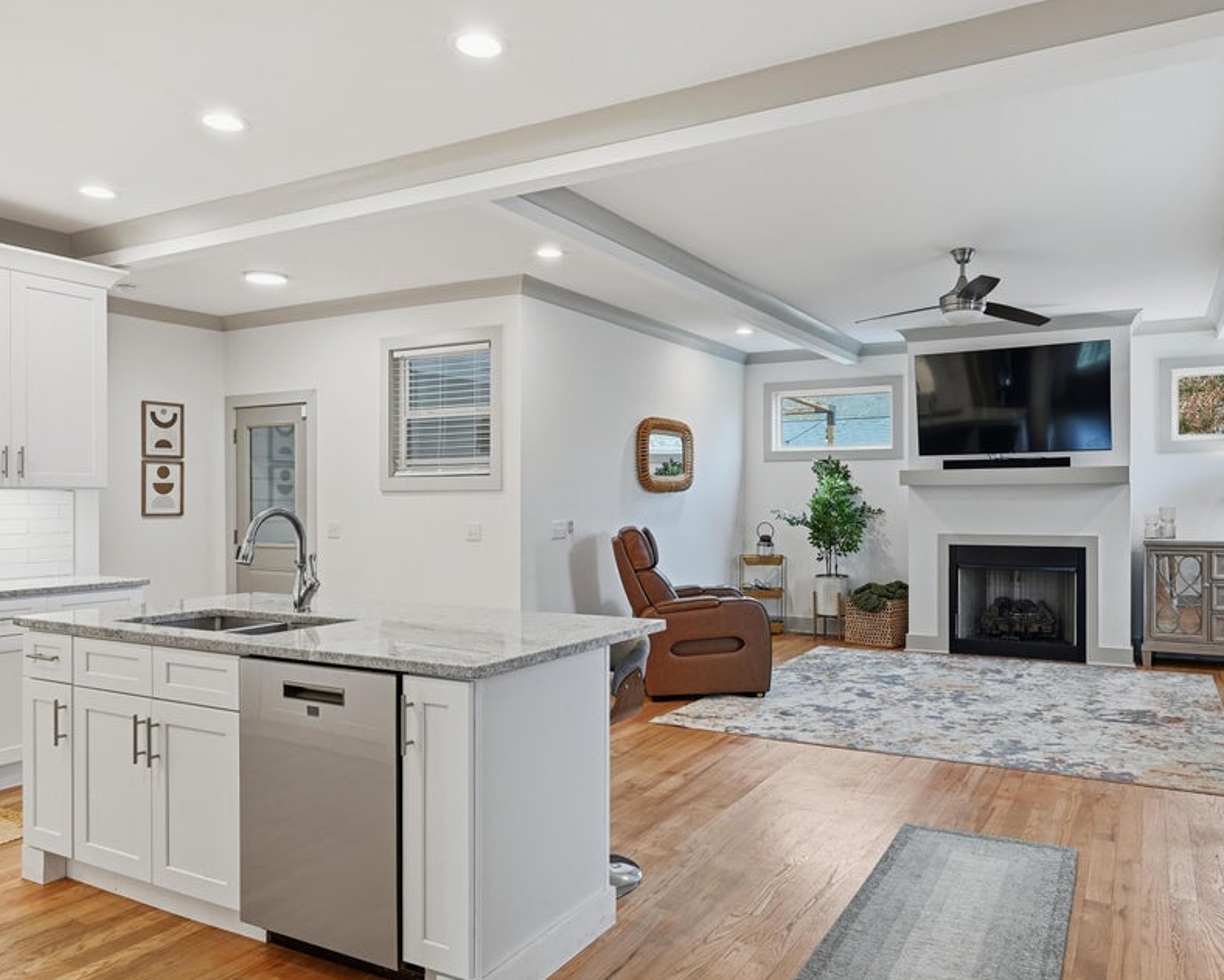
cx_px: 685
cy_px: 491
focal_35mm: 24
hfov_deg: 70.0
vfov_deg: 58.8
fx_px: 870
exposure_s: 1/13
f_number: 11
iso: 100
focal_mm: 21
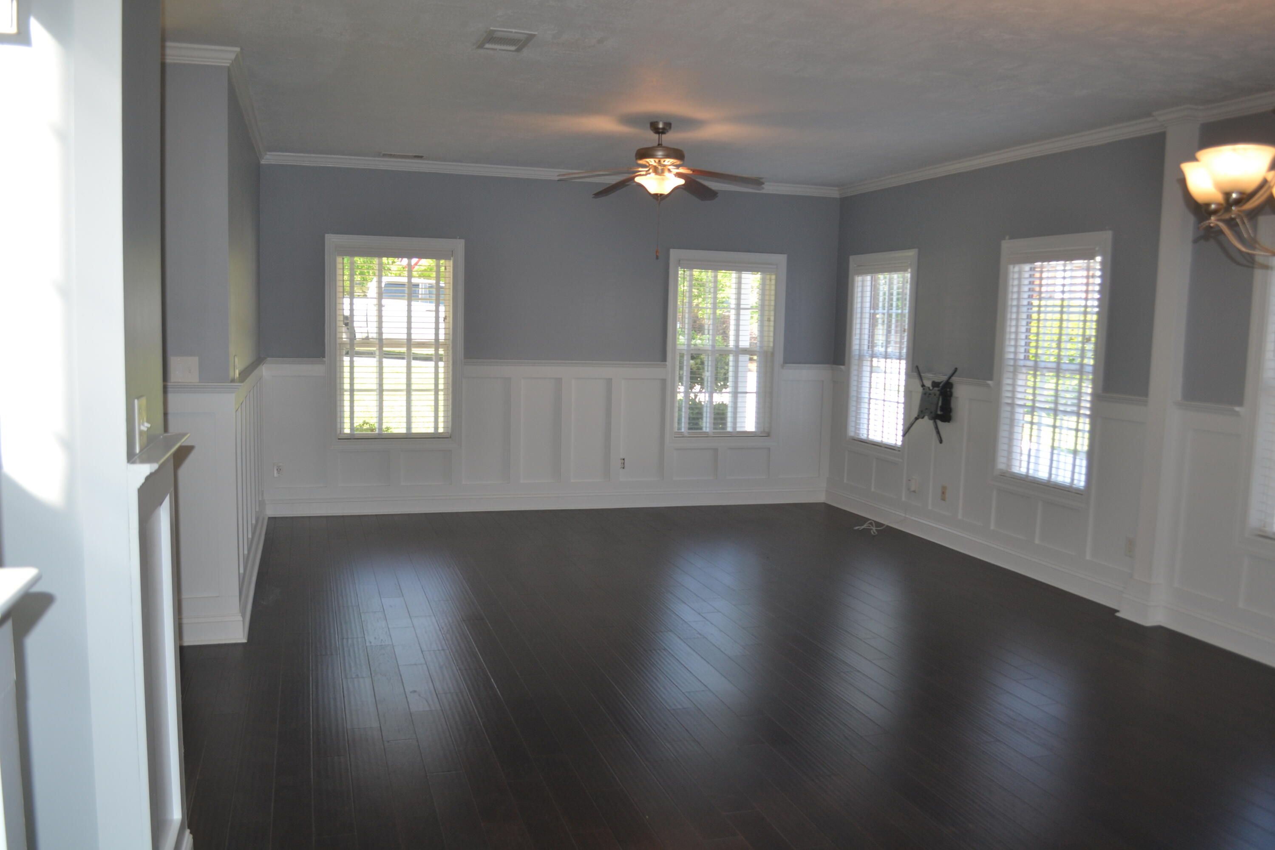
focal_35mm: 30
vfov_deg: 43.6
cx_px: 638
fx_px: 1062
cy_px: 425
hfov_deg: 61.9
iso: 280
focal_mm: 20
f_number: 4
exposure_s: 1/125
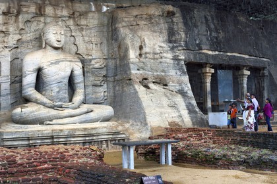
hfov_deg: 44.5
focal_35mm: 44
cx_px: 138
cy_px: 92
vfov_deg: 30.5
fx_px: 339
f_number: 8
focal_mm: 44
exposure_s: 1/160
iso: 1600
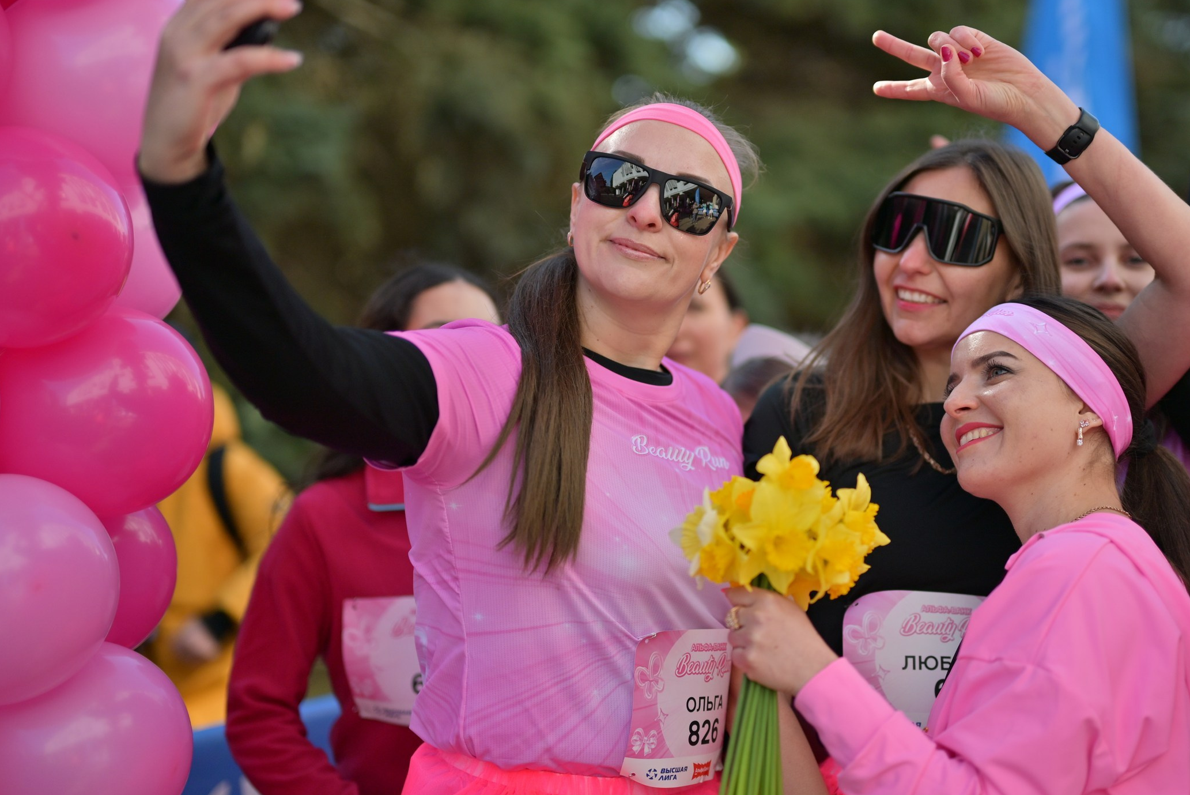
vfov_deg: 21.9
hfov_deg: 32.3
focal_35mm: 62
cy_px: 330
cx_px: 708
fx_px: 2050
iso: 160
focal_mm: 50
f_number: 1.2
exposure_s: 1/6400
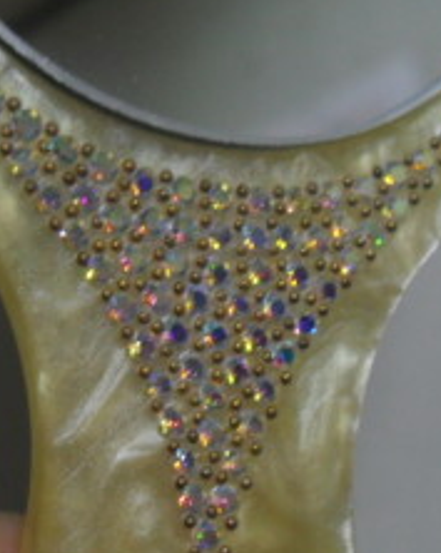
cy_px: 338
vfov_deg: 24.7
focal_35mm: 77
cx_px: 182
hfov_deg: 19.9
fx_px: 1259
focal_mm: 6.2
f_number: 2.8
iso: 200
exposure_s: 1/15
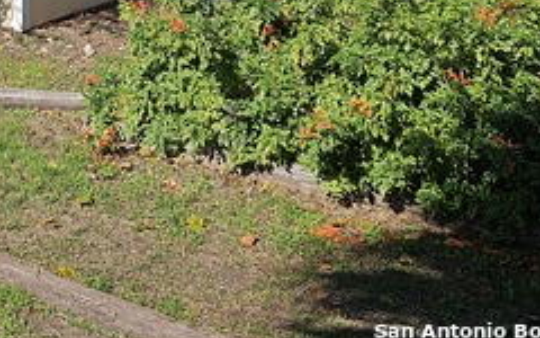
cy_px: -196
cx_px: 11
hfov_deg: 29.6
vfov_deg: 17.6
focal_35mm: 65
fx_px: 957
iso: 10
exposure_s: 1/697
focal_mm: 6.3
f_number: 1.7
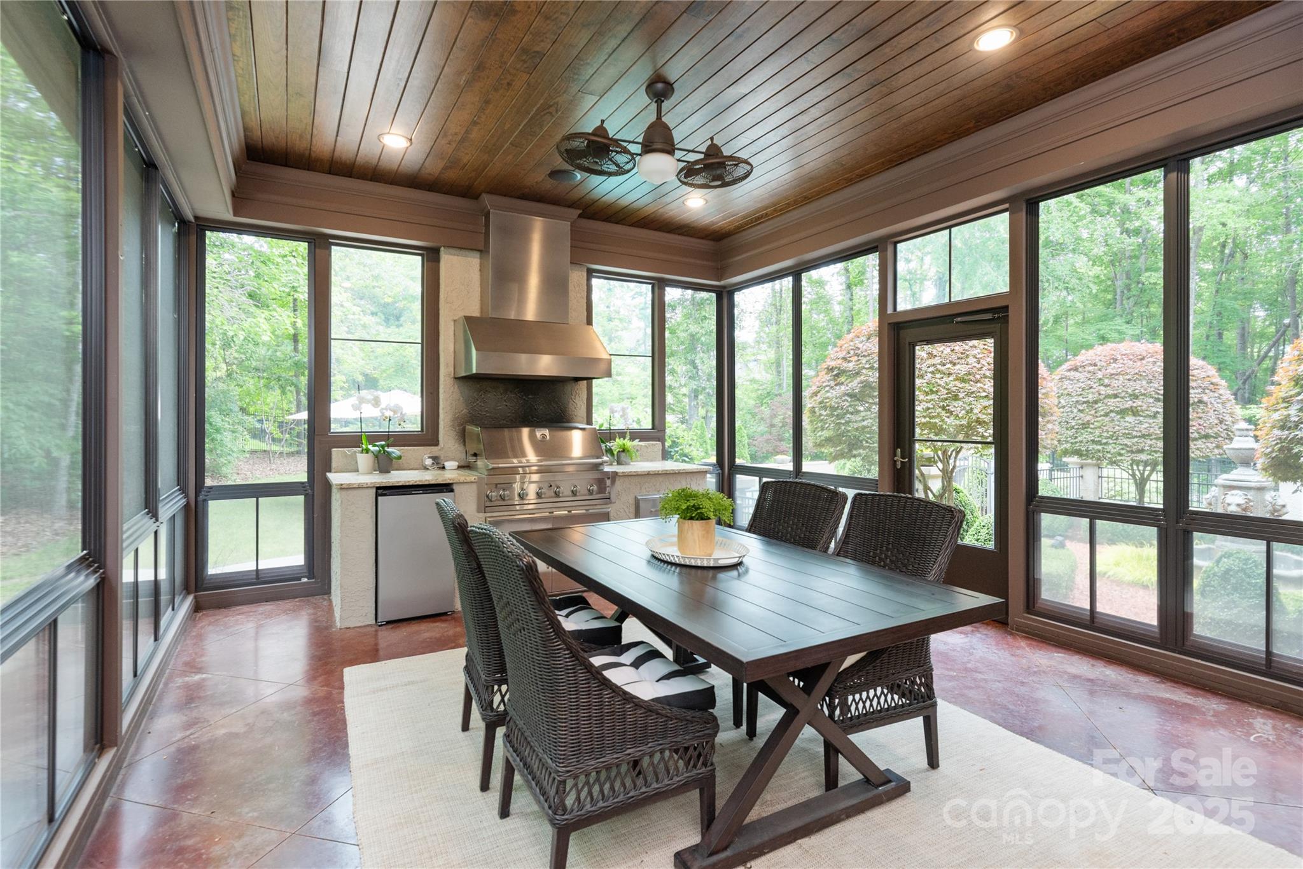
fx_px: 615
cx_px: 652
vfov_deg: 70.5
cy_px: 434
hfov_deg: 93.3
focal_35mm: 17
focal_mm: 17
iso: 400
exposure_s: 1/60
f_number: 5.6
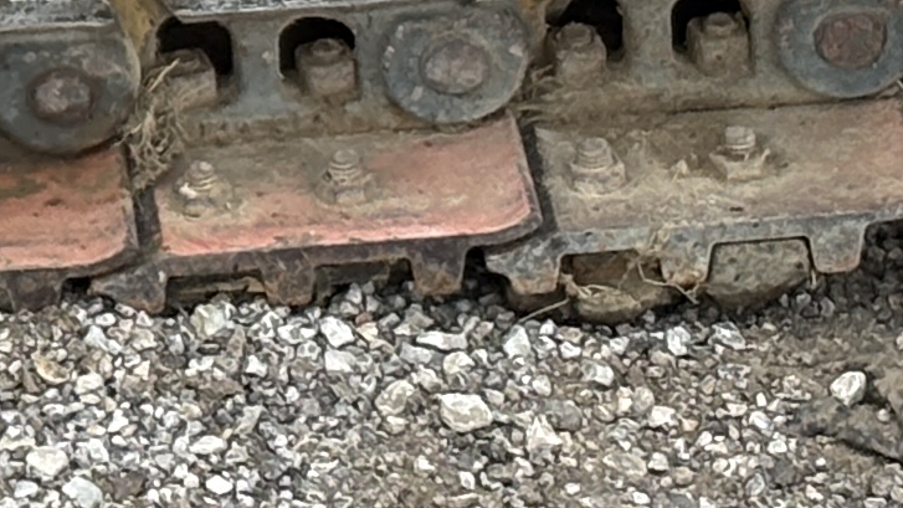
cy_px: -370
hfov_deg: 6.6
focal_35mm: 314
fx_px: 7519
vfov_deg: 3.8
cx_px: -949
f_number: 1.6
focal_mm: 5.96
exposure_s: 1/503
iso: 50
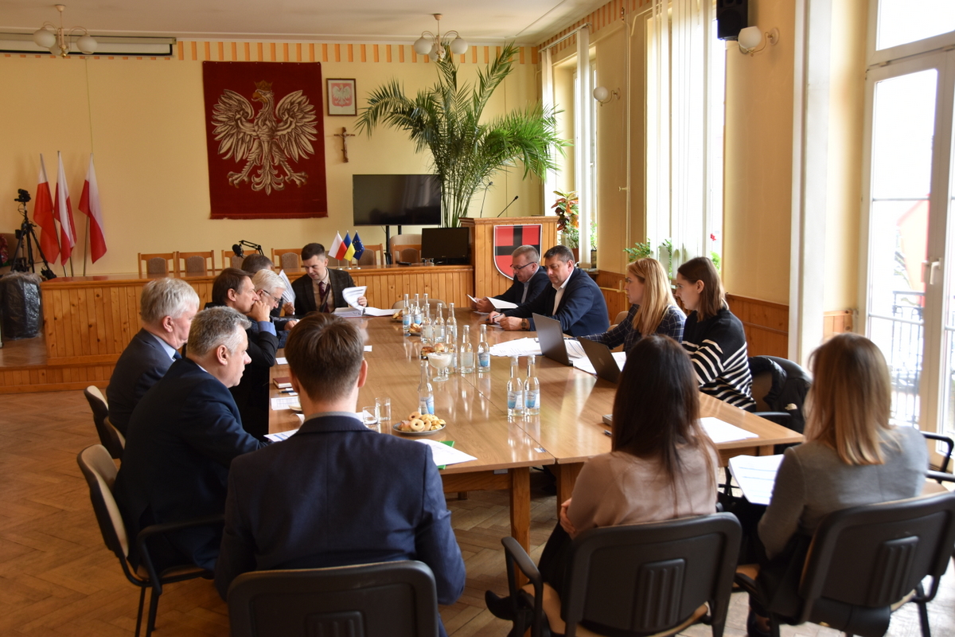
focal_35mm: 33
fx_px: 875
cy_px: 318
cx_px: 478
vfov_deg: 40.0
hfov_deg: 57.2
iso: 220
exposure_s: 1/30
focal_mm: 22
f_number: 3.8
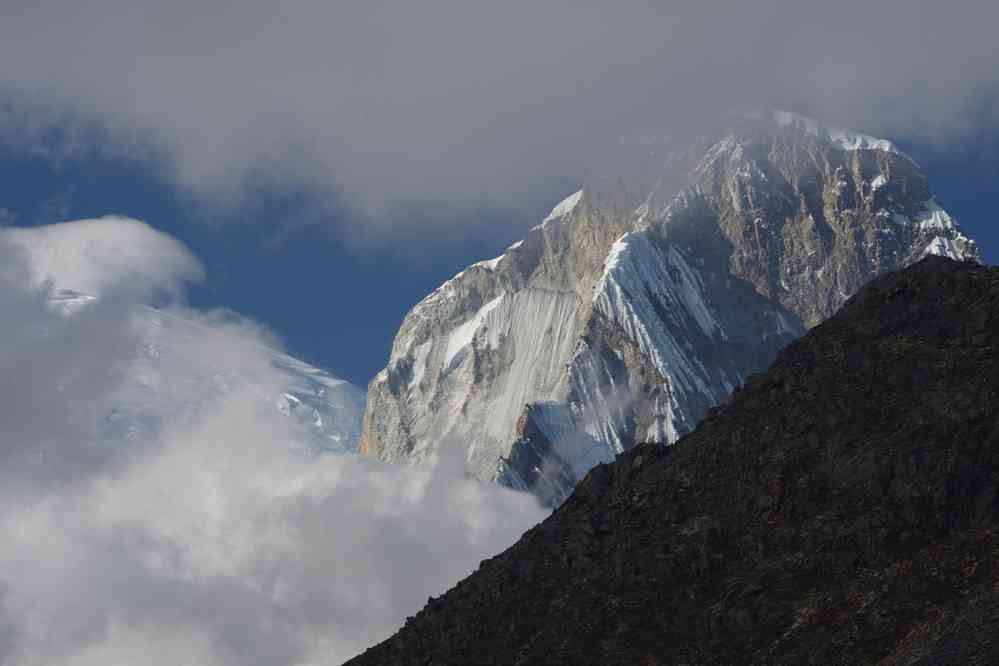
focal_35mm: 132
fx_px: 3663
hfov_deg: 15.5
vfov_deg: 10.4
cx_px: 500
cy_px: 333
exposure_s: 1/125
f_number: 11
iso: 200
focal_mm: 87.5
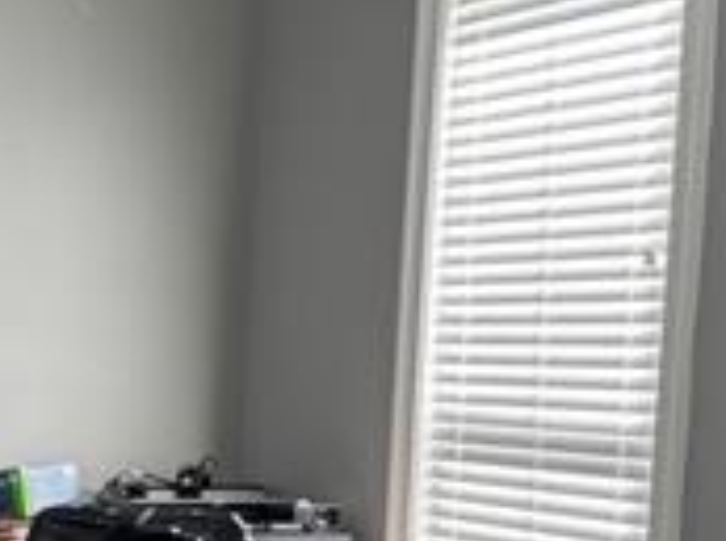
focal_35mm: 89
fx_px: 1863
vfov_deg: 16.3
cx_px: -105
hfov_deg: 20.8
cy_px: 495
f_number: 1.78
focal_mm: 6.76
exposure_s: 1/121
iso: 160
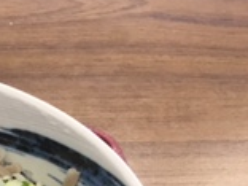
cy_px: 345
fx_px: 853
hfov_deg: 13.9
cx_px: -258
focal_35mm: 119
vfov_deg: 11.5
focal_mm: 4.15
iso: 32
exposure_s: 1/40
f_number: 2.2
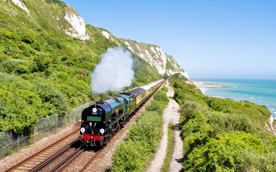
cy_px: 72
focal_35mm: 37
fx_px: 278
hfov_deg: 52.8
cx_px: 138
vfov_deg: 34.4
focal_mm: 21
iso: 200
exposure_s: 1/640
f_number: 7.1
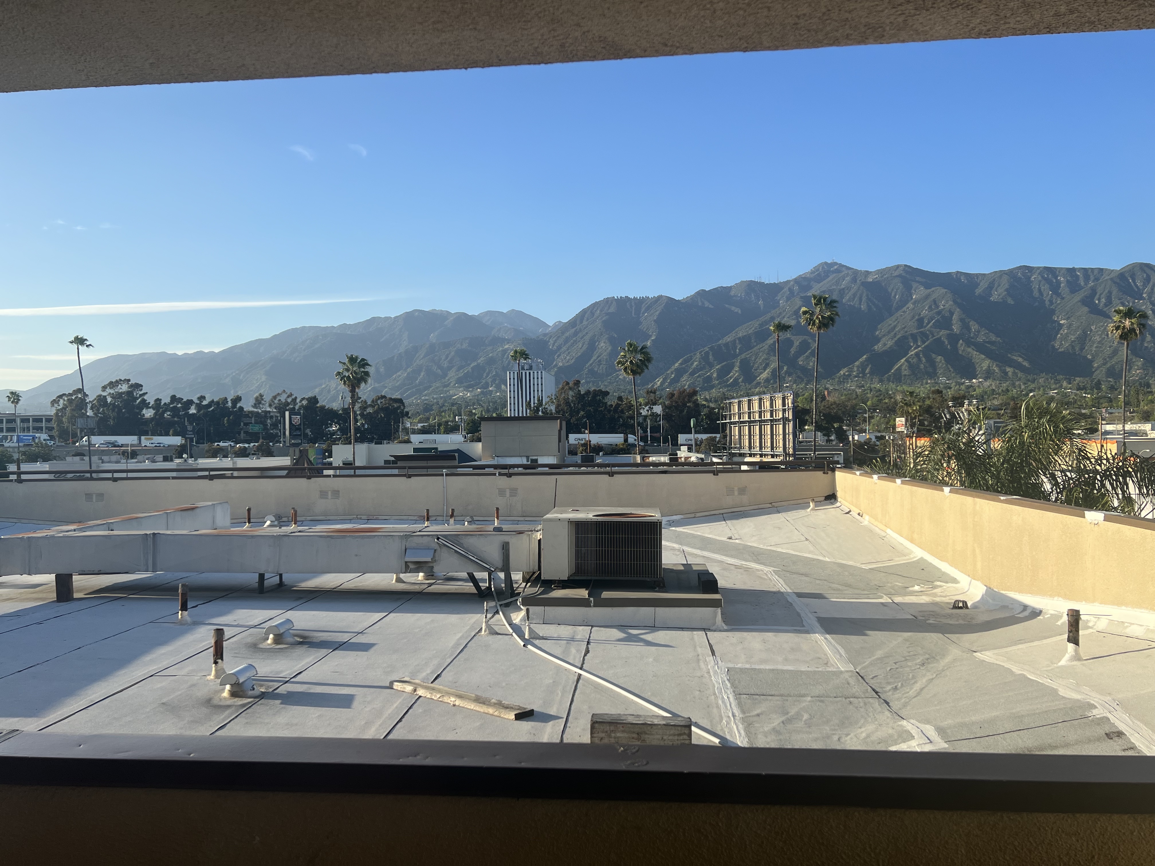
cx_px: 578
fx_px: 868
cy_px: 433
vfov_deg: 53.1
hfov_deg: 67.3
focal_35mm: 26
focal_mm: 5.7
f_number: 1.5
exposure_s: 1/2695
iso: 50
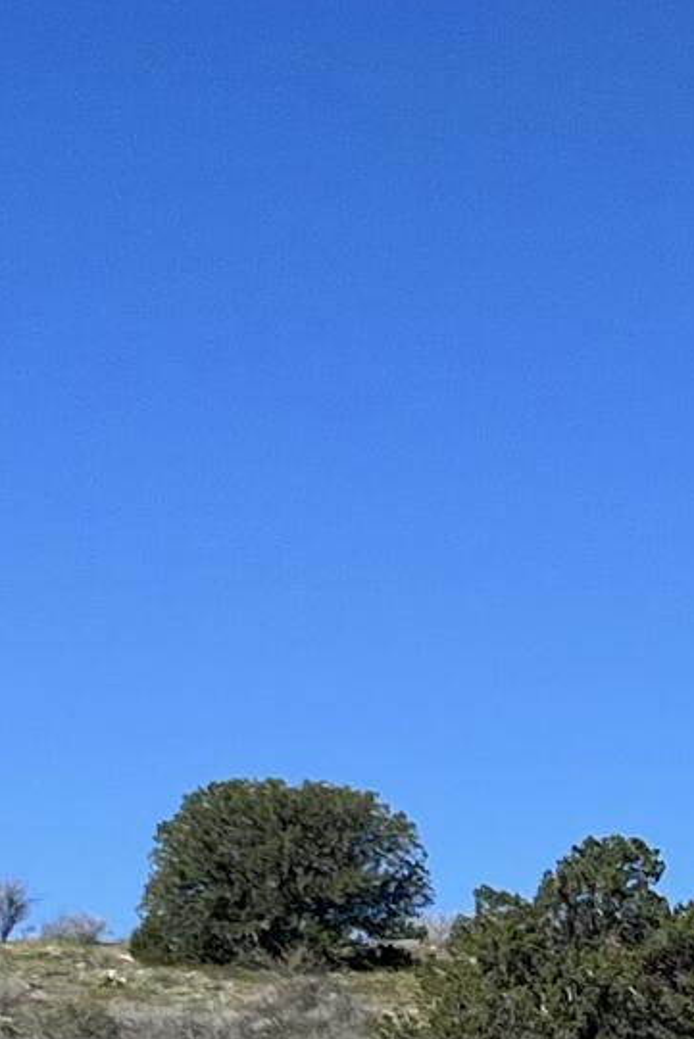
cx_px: 1175
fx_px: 4334
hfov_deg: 8.8
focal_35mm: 150
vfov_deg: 13.0
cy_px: 1496
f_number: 1.6
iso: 50
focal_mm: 5.1
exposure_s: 1/3311
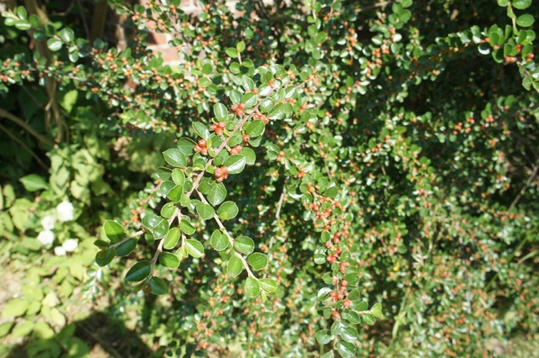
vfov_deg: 43.5
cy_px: 179
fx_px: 448
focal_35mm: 30
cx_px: 270
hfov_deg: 62.0
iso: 200
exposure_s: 1/160
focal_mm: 20
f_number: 8
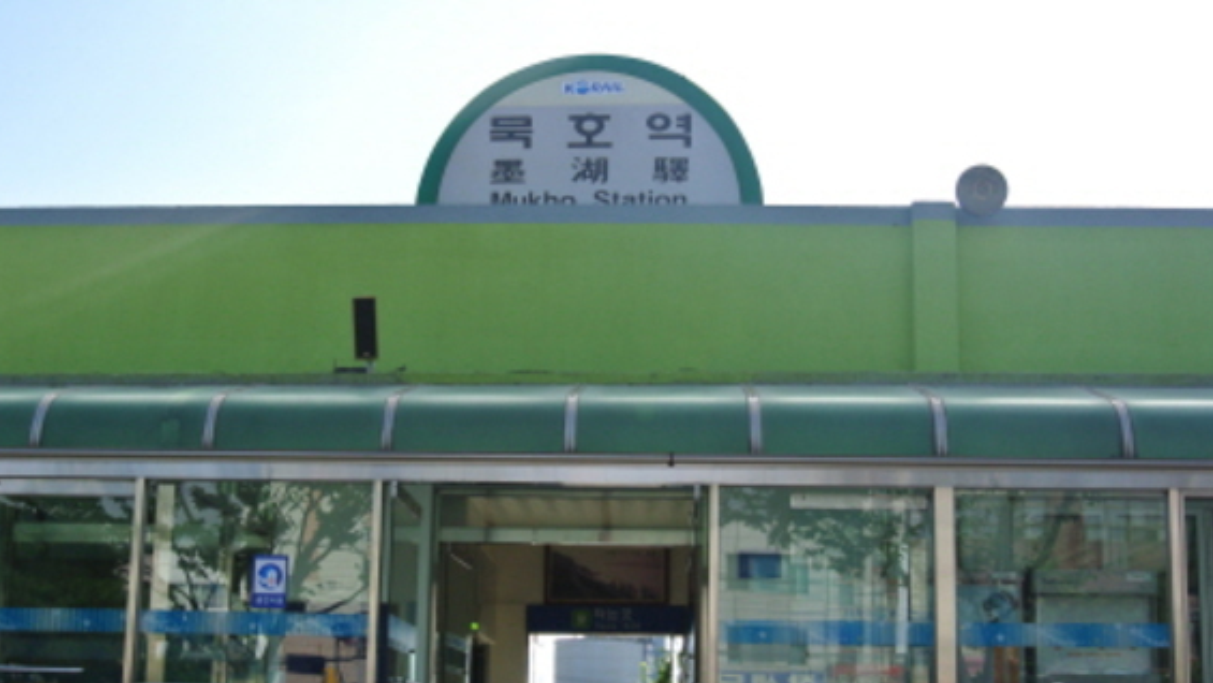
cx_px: 586
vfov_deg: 24.7
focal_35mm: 48
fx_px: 1544
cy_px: 498
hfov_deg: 42.9
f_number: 4.5
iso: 100
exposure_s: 1/640
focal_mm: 14
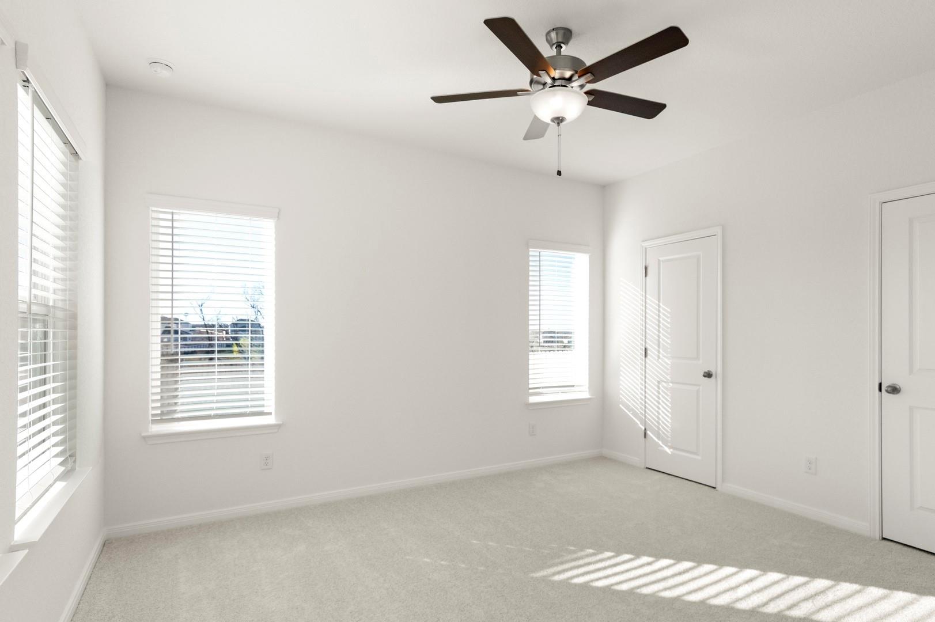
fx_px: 467
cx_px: 468
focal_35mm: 18
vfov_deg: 67.3
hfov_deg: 90.0
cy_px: 311
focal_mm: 12
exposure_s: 1/160
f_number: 8
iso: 400
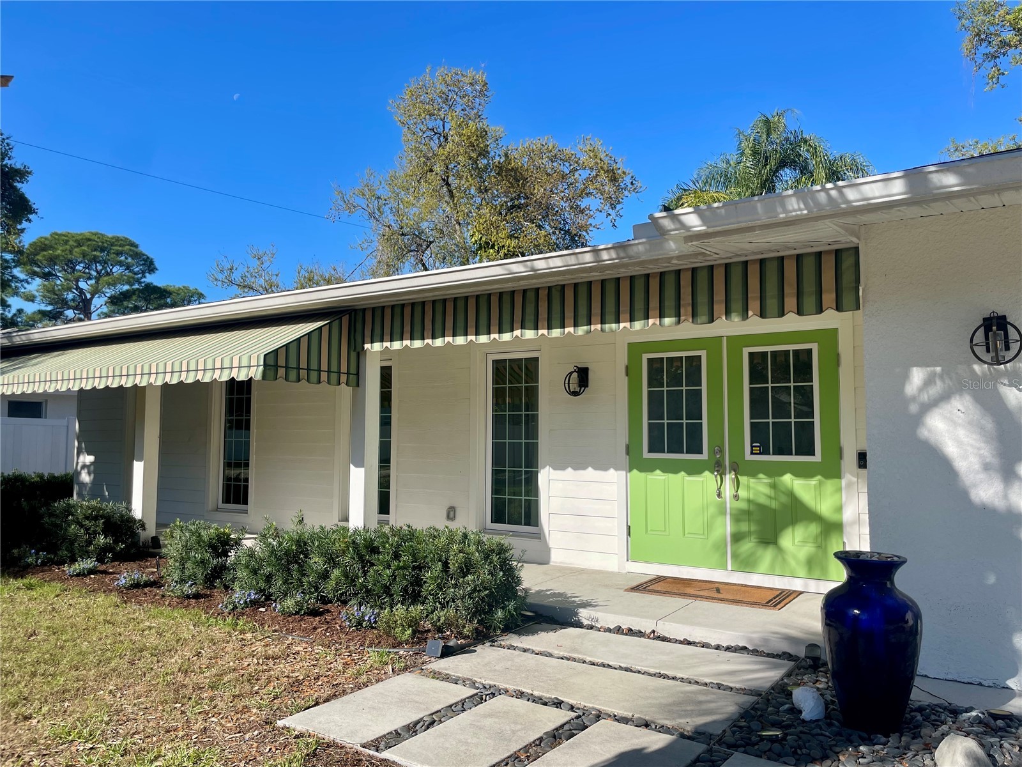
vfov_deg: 53.1
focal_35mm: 26
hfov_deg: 67.3
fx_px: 768
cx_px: 511
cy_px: 384
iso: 32
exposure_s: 1/3125
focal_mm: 4.2
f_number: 1.6
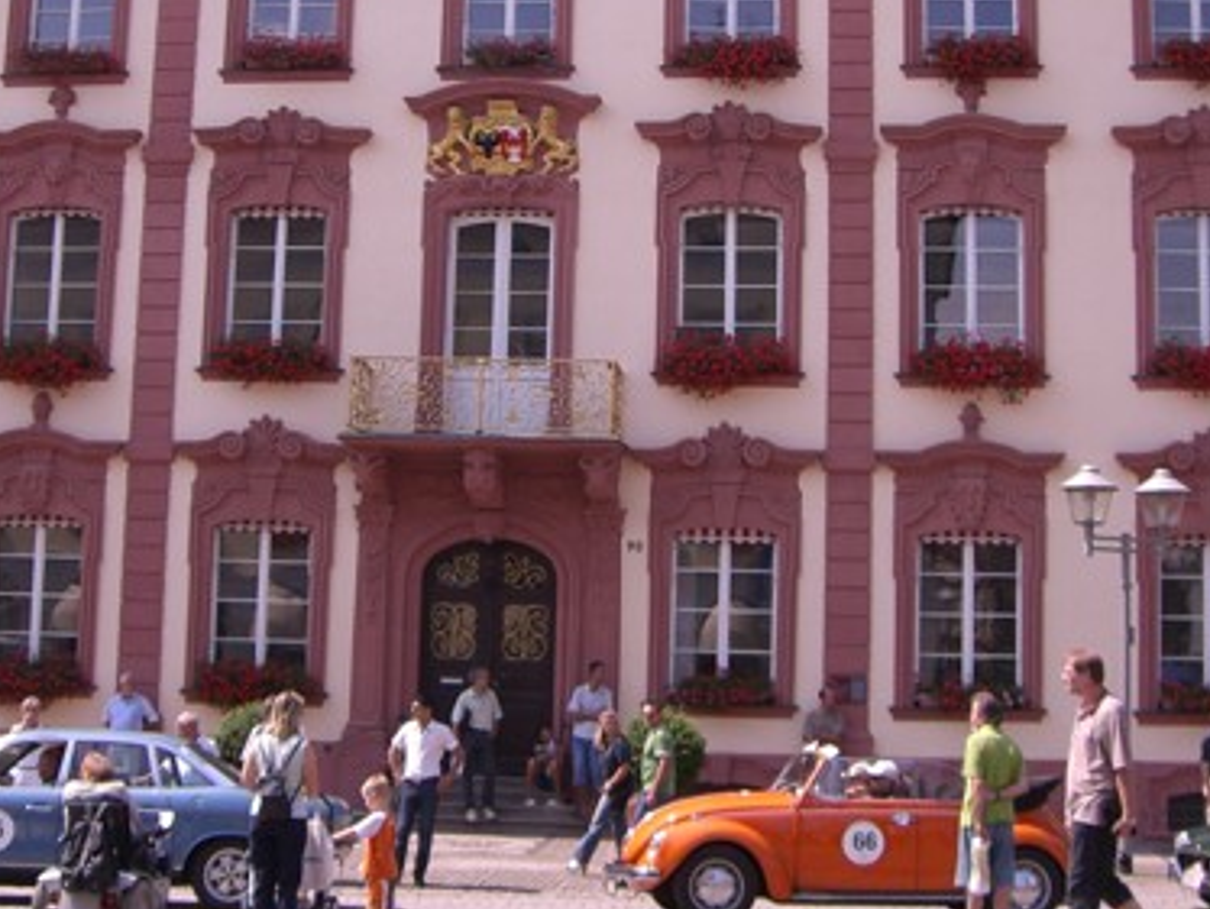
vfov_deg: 22.5
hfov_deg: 29.8
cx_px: 608
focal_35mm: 65
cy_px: 320
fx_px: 2274
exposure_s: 1/400
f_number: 4.3
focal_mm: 6.2
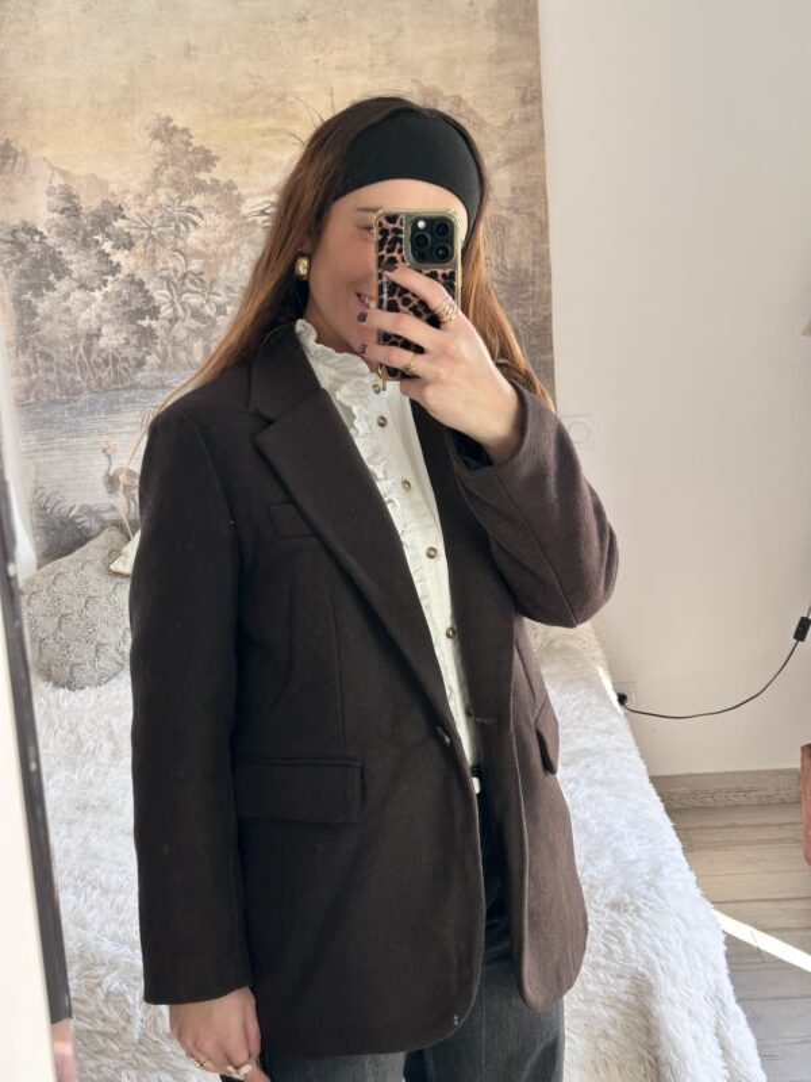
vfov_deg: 39.7
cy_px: 541
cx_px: 406
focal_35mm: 48
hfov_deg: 30.3
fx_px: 1499
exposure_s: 1/96
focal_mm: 6.86
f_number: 1.78
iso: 80
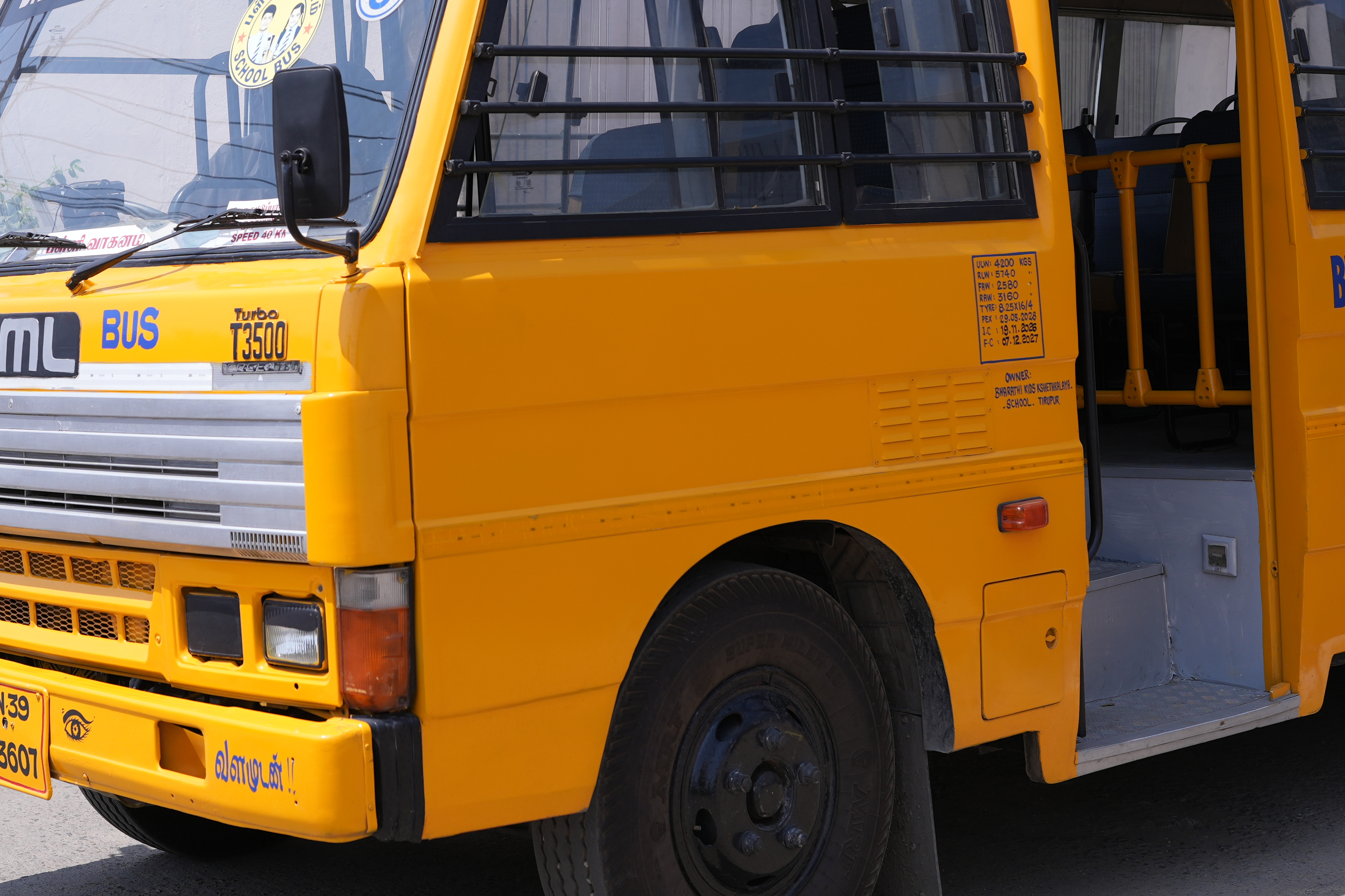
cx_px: 409
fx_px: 2428
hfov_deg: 30.6
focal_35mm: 65
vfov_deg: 20.7
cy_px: 212
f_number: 4
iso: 100
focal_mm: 35
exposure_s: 1/1000
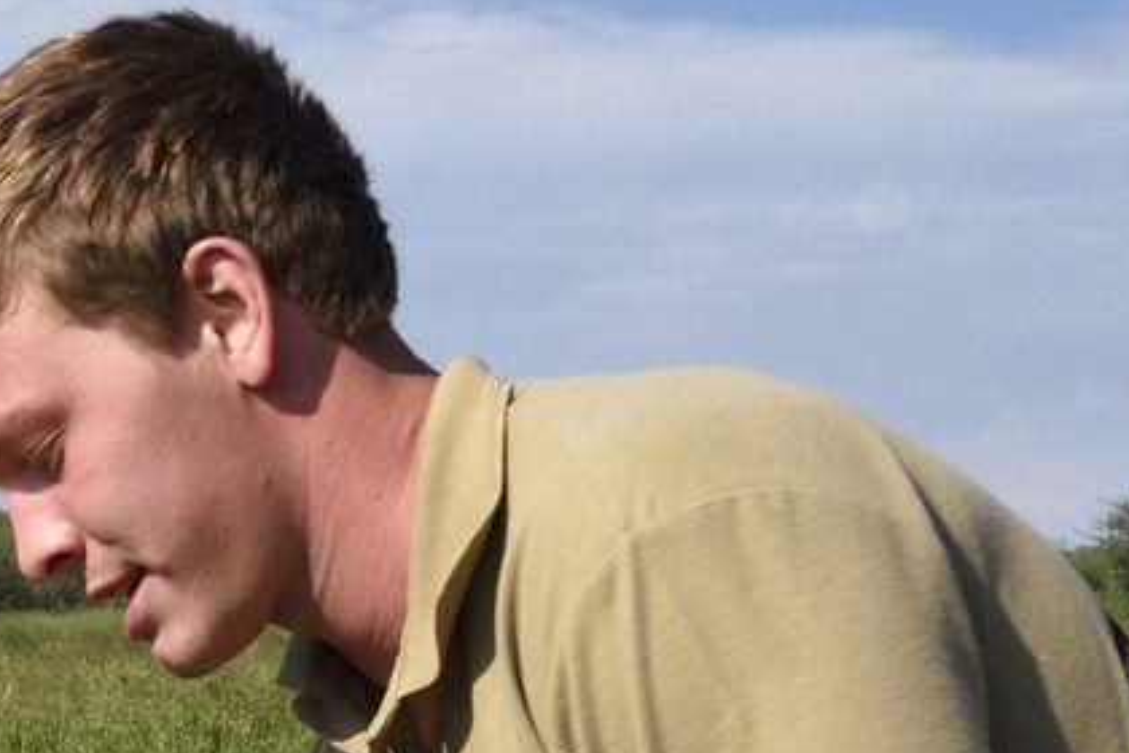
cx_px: 430
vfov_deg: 10.8
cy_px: 1380
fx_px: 3700
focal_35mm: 118
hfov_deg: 17.3
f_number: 11
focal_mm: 31
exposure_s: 1/320
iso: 200
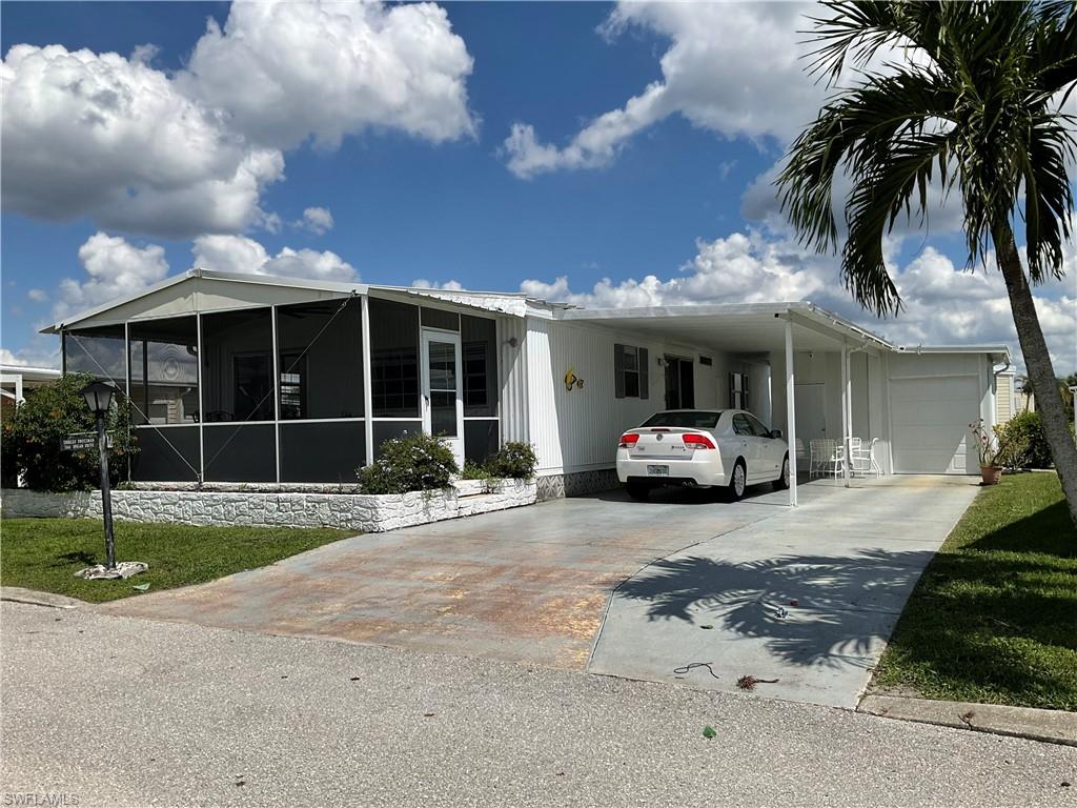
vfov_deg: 48.2
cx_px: 538
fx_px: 902
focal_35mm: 29
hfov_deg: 61.7
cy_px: 404
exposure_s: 1/4065
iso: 25
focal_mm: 3
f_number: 1.8
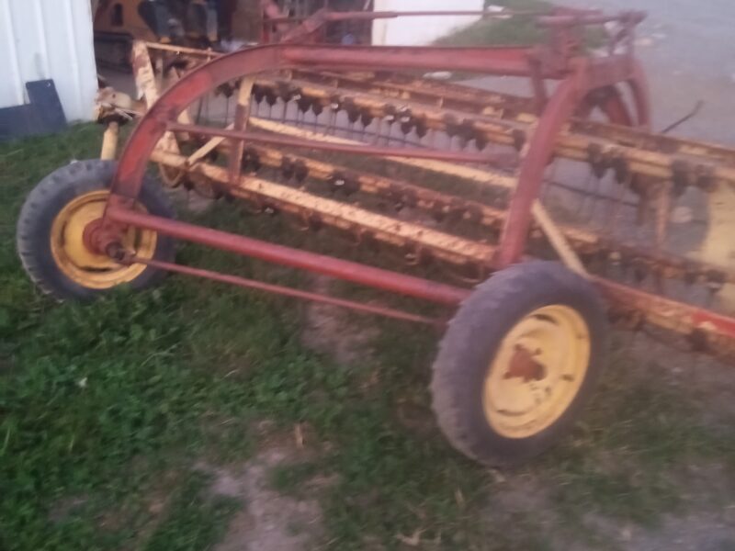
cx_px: 368
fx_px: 595
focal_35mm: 28
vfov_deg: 49.7
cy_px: 276
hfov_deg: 63.4
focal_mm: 3.42
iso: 1650
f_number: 2.2
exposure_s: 1/15
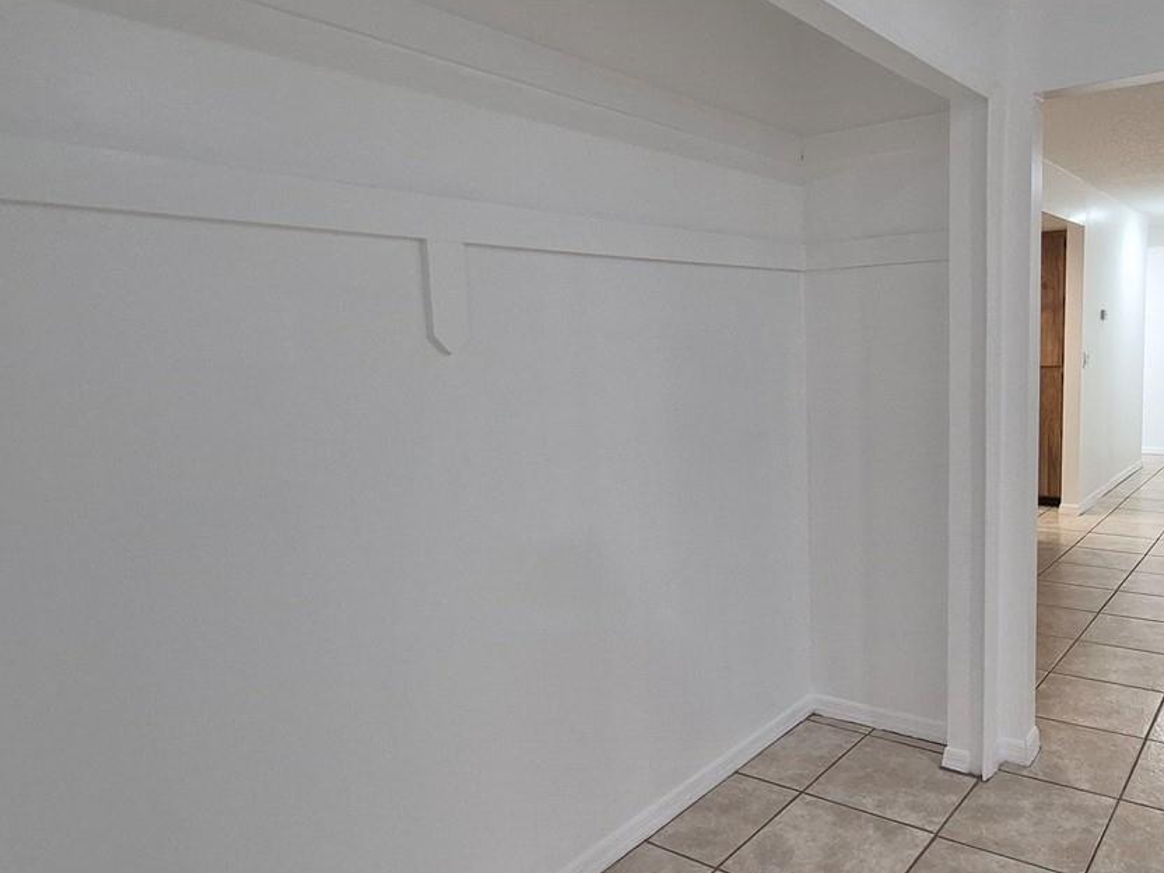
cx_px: 783
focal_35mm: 25
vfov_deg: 54.9
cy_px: 446
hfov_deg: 67.3
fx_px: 841
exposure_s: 1/60
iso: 250
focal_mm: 1.74
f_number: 2.2
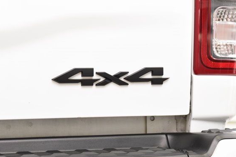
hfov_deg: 17.1
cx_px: 113
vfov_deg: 11.4
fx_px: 787
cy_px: 76
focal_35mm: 120
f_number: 6.3
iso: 1600
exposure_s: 1/60
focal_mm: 70
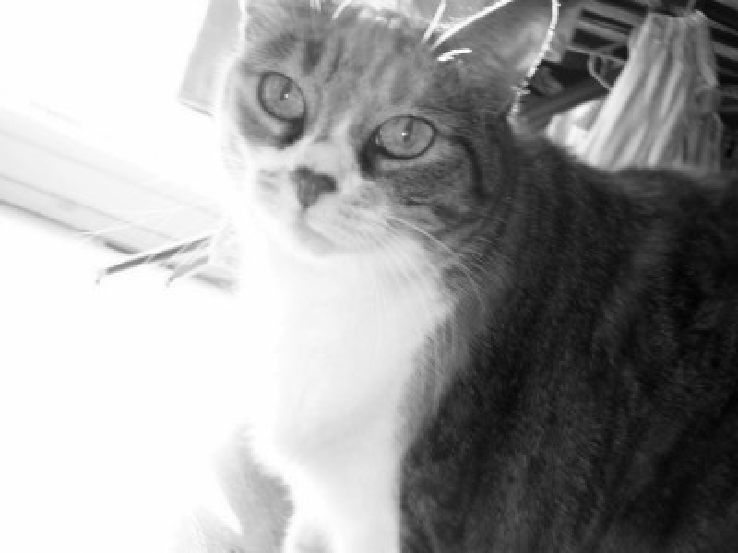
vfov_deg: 38.7
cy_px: 276
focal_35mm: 37
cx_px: 369
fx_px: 789
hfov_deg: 50.1
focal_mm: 5.6
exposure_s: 1/90
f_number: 2.8
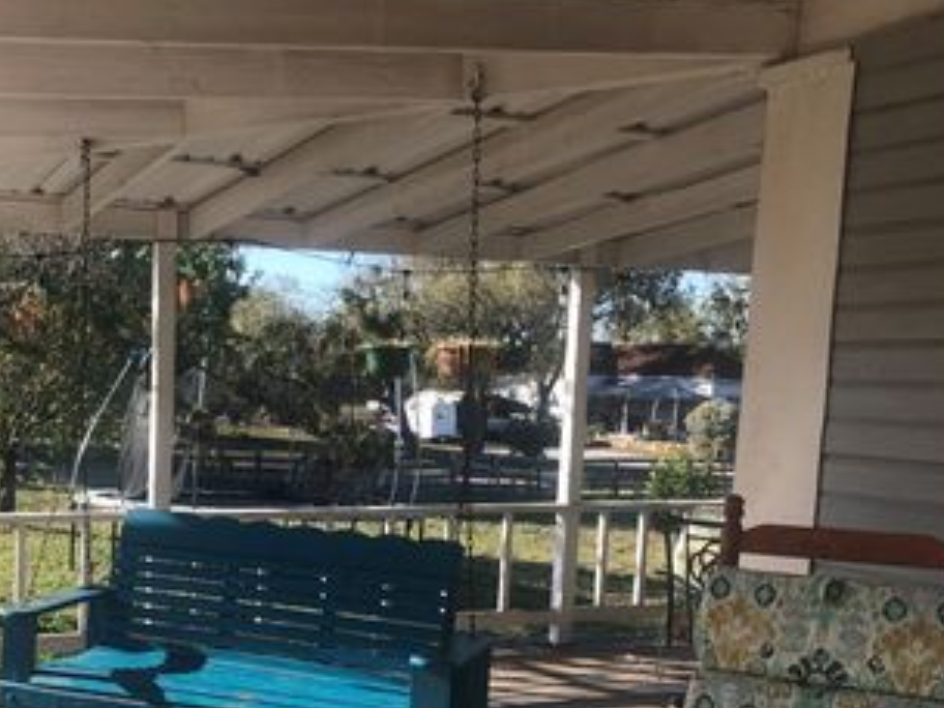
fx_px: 1254
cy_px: 498
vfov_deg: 31.2
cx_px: 220
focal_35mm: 46
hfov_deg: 39.9
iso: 20
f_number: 1.8
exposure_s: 1/725
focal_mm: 4
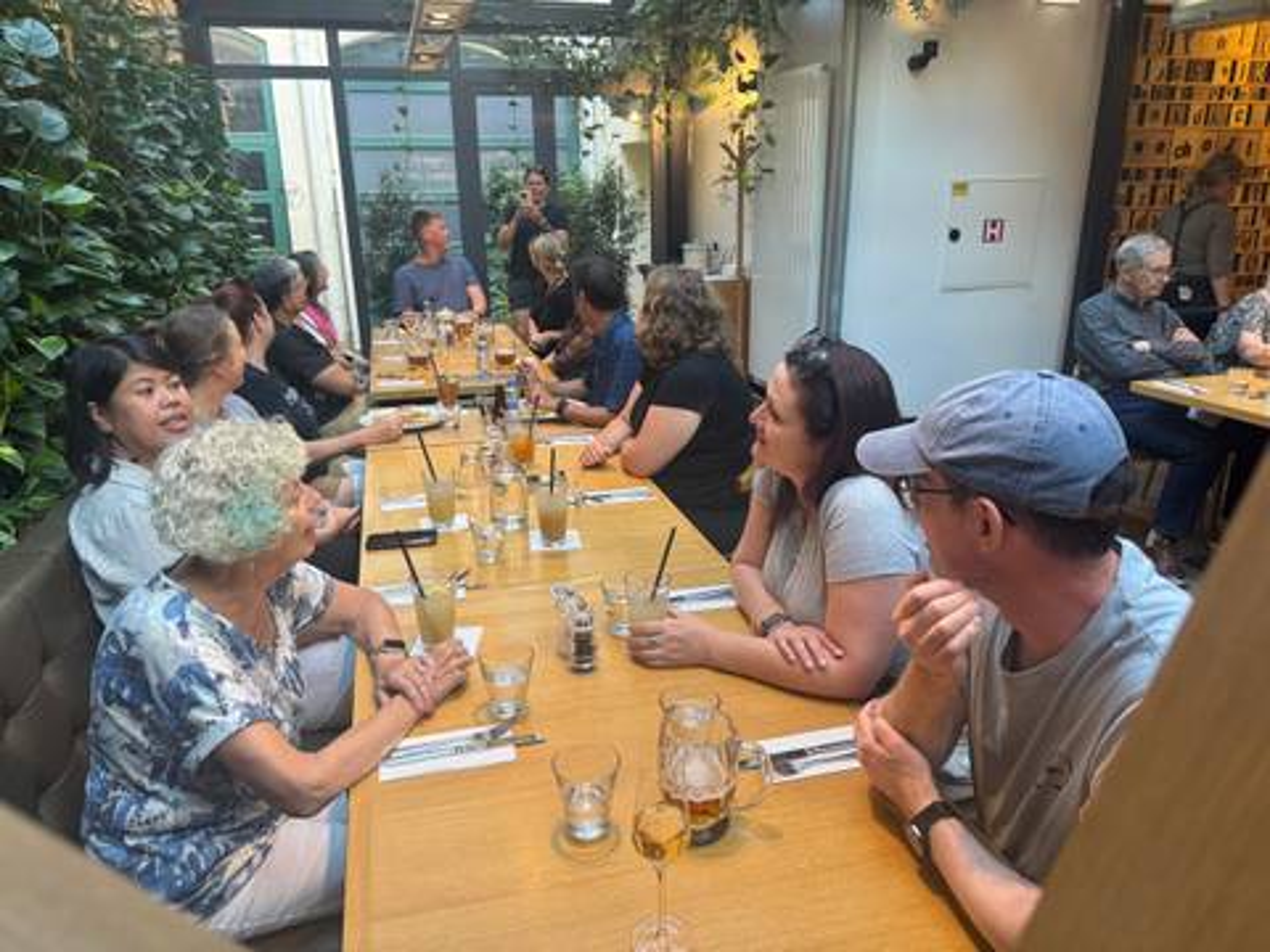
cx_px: 635
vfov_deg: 56.8
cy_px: 476
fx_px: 881
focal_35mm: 24
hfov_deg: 71.6
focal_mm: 6.76
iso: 200
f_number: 1.78
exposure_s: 1/55
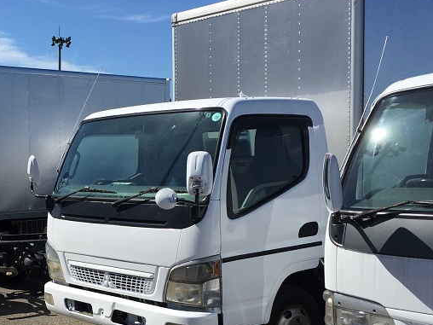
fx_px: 700
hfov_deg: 32.9
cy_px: 207
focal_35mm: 56
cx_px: 61
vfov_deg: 26.0
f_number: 2.2
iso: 32
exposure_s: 1/3300
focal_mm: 4.15
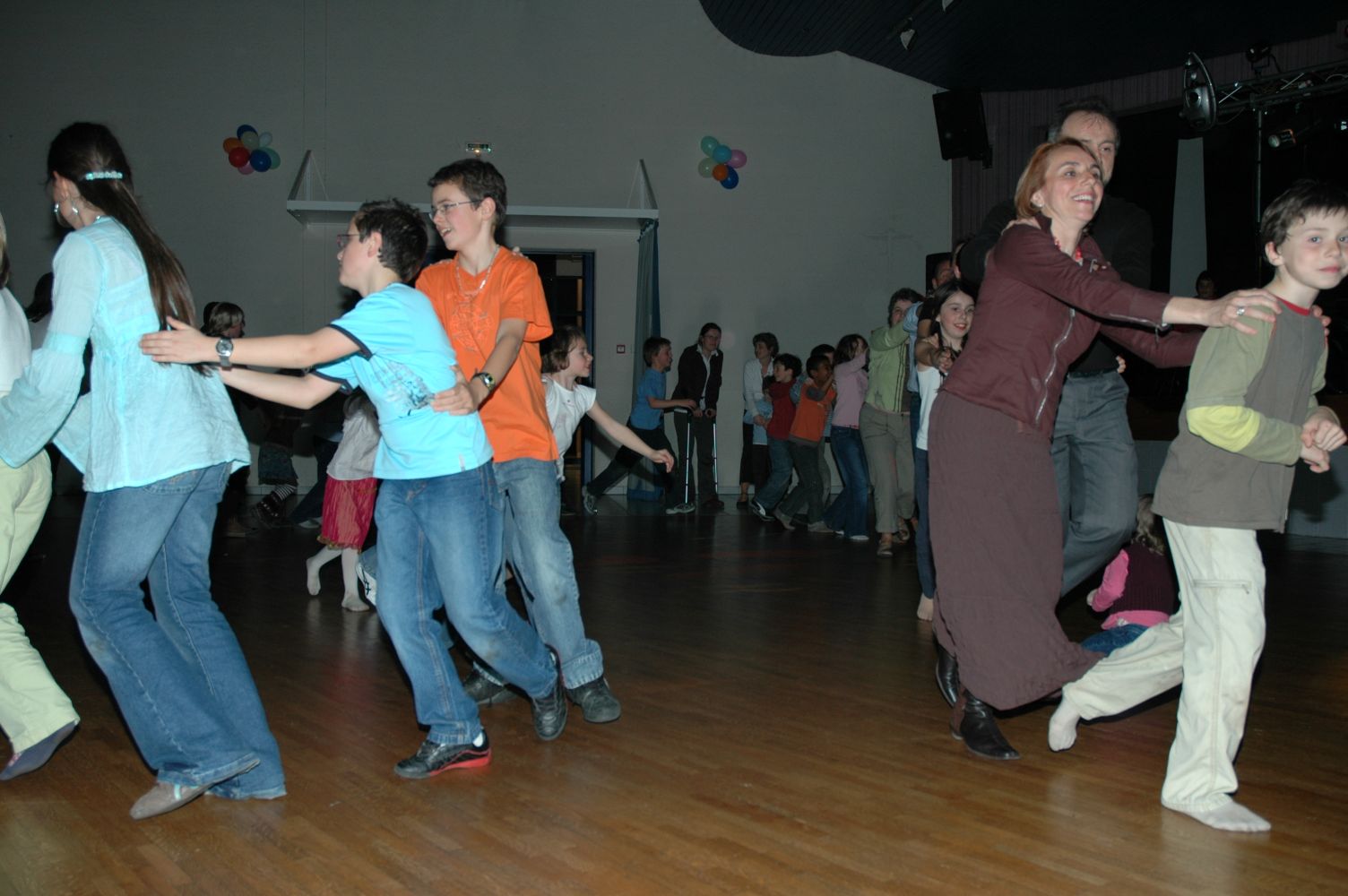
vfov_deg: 36.8
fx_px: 1347
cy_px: 448
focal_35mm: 36
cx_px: 674
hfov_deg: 53.2
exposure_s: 1/60
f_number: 4
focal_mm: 24
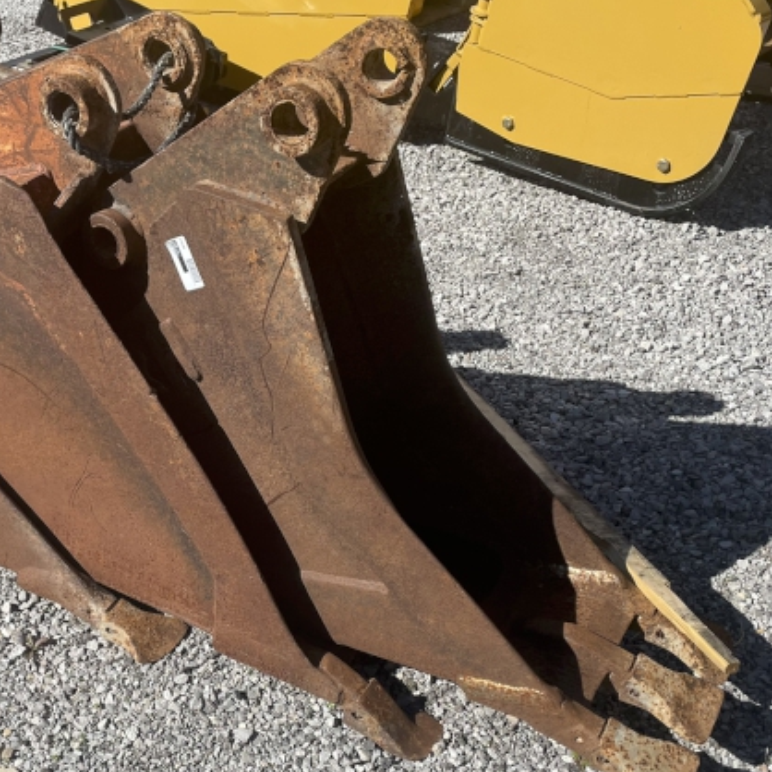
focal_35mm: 44
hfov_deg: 37.6
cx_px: 216
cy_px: 471
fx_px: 1110
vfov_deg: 38.2
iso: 32
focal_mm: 4.2
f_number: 1.6
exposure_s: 1/3040
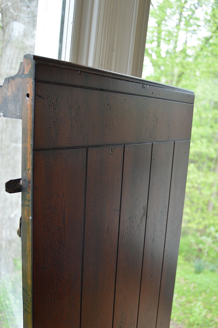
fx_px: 300
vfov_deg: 57.3
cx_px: 109
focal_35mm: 33
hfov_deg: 39.9
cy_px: 164
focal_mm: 22
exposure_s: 1/60
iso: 500
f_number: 3.5
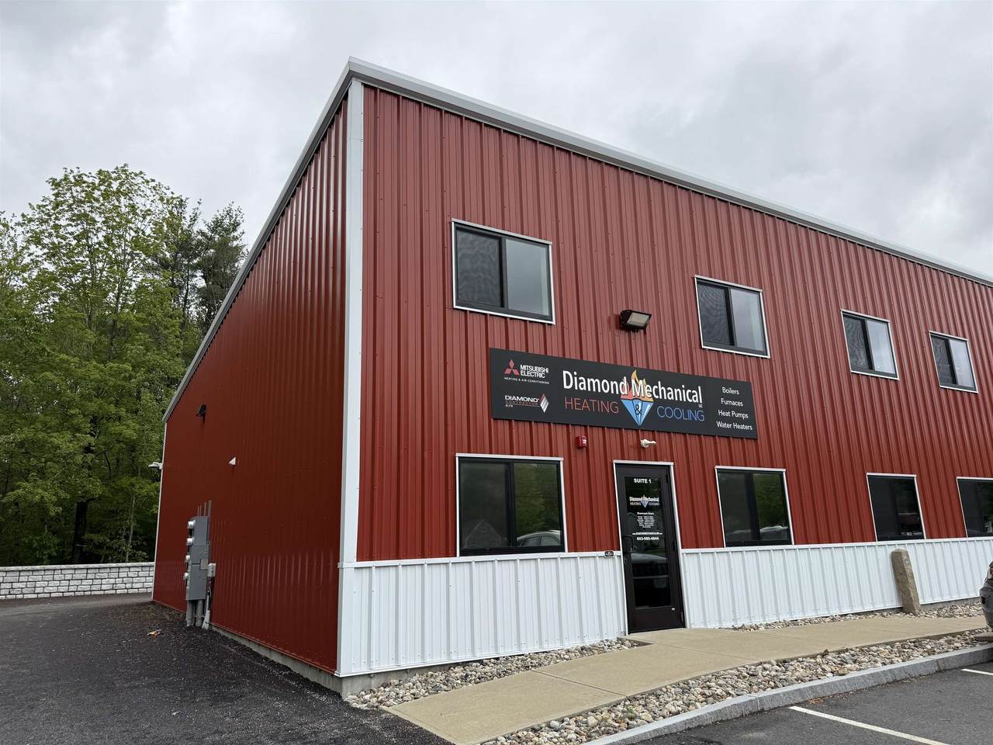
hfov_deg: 71.6
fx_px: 688
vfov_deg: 56.8
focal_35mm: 24
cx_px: 496
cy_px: 372
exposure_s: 1/3021
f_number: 1.78
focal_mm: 6.76
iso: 80
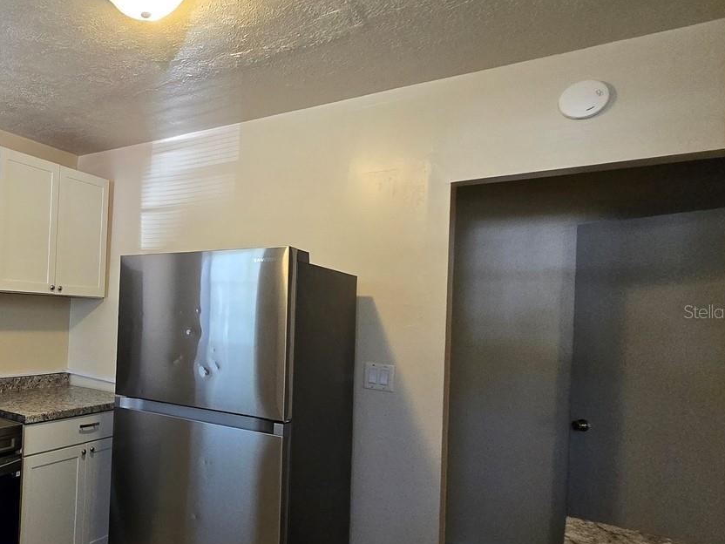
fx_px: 524
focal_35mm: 25
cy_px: 311
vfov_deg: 54.7
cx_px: 69
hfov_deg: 58.9
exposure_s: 1/60
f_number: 2.2
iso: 400
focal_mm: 1.7
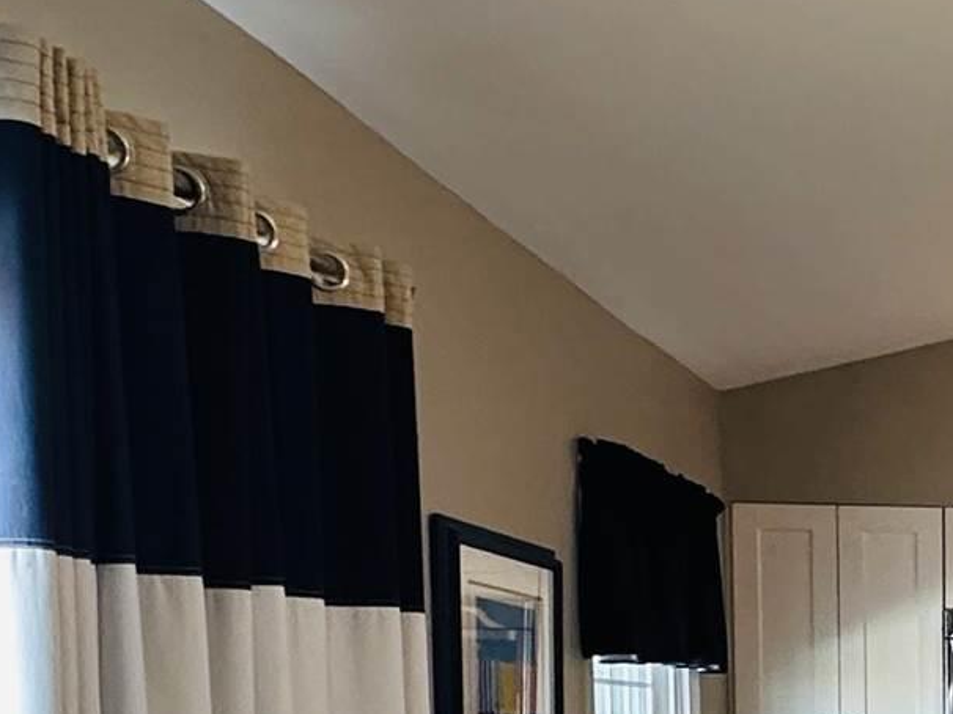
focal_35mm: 71
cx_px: 1293
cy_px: 912
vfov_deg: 19.2
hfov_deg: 23.6
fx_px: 1954
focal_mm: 2.22
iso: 250
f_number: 2.2
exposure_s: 1/120
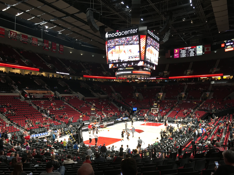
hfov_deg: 61.7
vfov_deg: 48.2
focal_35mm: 29
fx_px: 196
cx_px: 117
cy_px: 88
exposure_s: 1/30
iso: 64
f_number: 2.2
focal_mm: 4.15
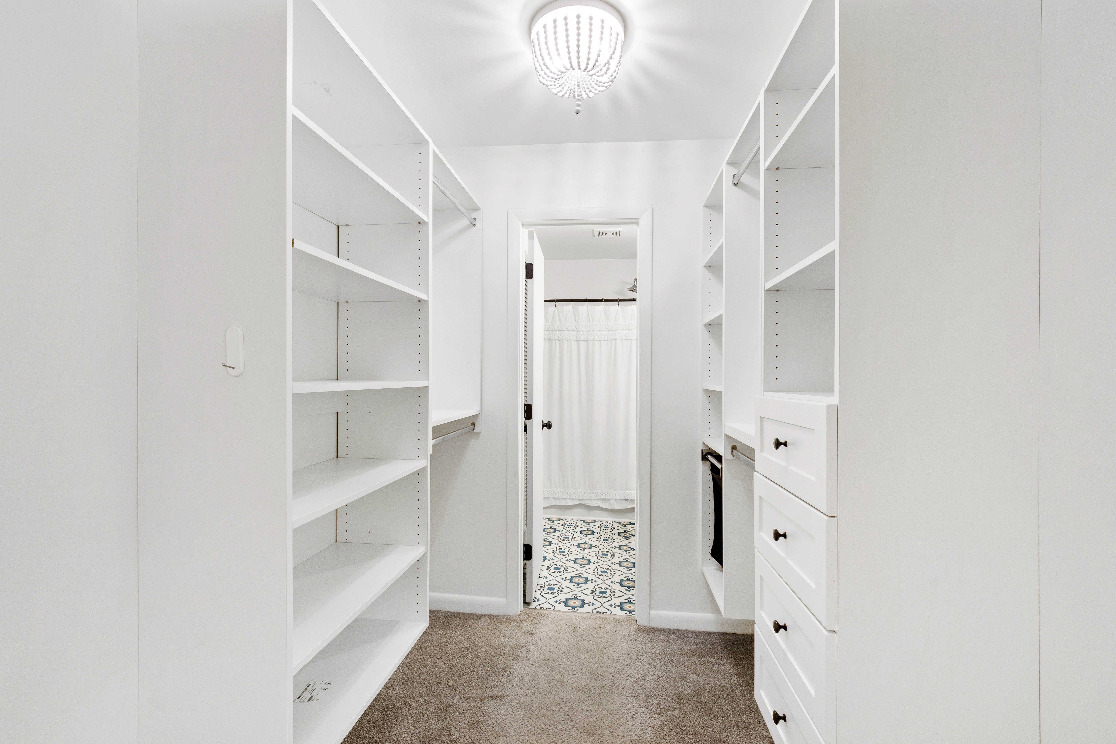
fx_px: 465
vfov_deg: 77.3
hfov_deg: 100.4
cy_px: 372
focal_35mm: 15
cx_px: 558
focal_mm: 10
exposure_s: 1/4
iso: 100
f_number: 8
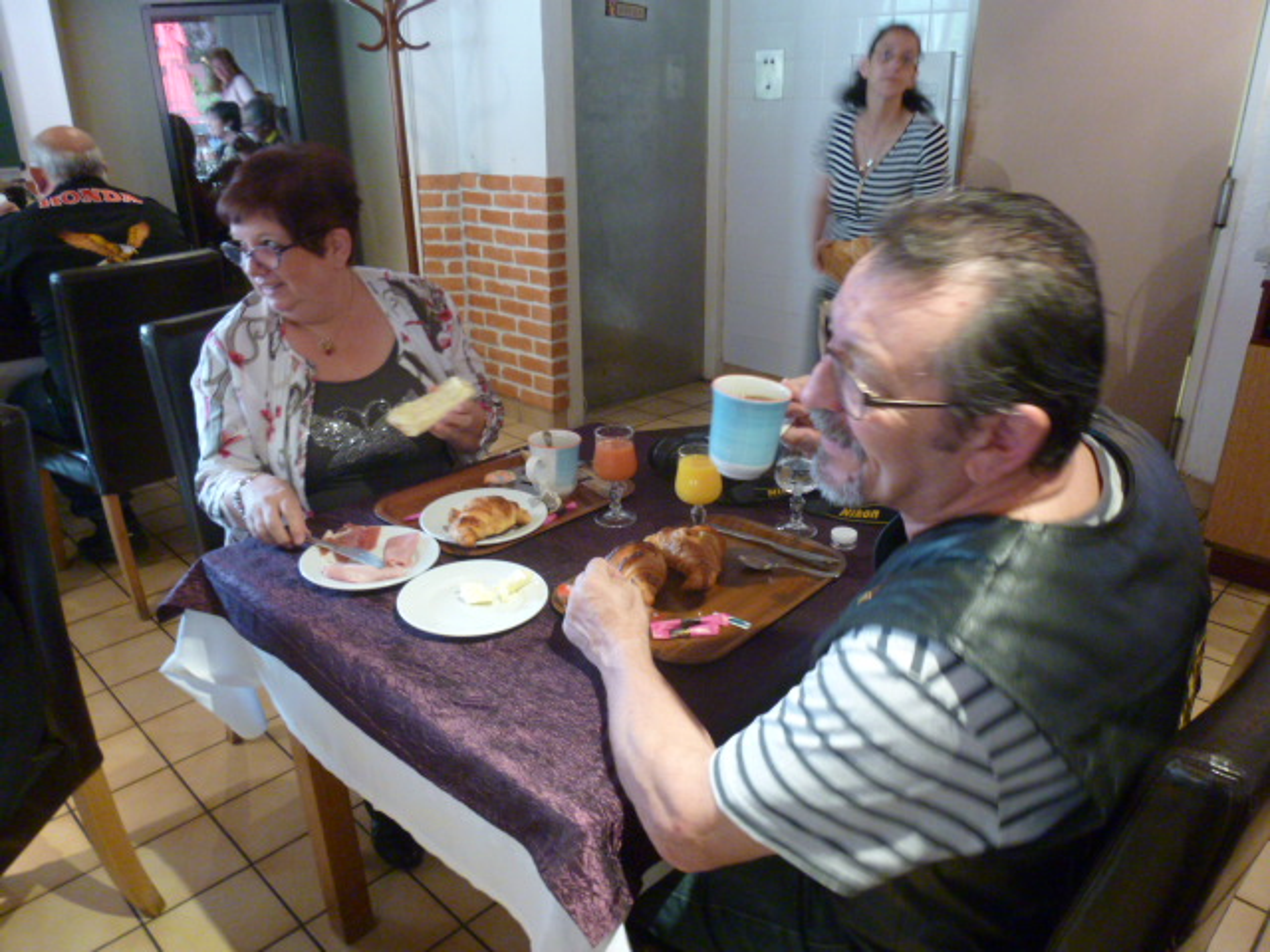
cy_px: 476
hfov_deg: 69.4
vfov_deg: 54.9
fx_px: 917
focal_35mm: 25
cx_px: 635
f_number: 3.1
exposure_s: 1/8
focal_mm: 4.5
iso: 400
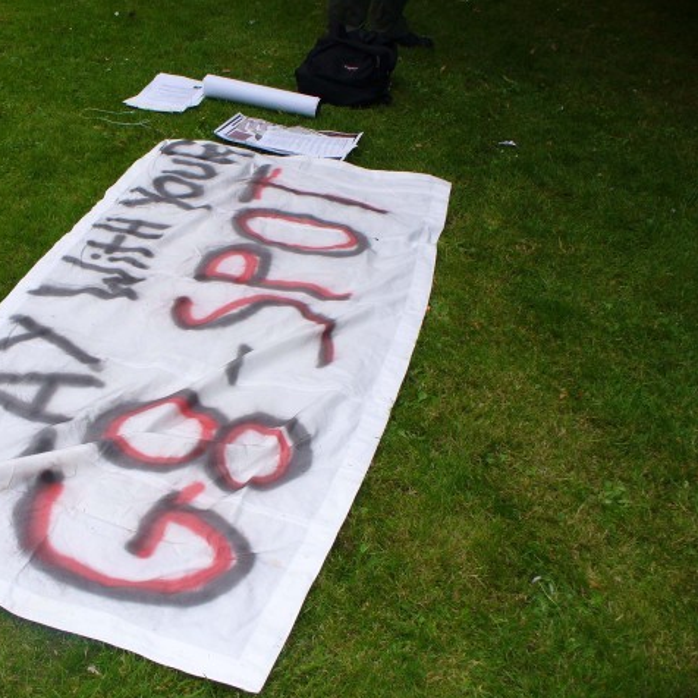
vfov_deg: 38.3
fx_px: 1004
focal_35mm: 44
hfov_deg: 37.9
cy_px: 349
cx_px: 230
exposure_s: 1/160
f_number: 5.6
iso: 80
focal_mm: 6.1
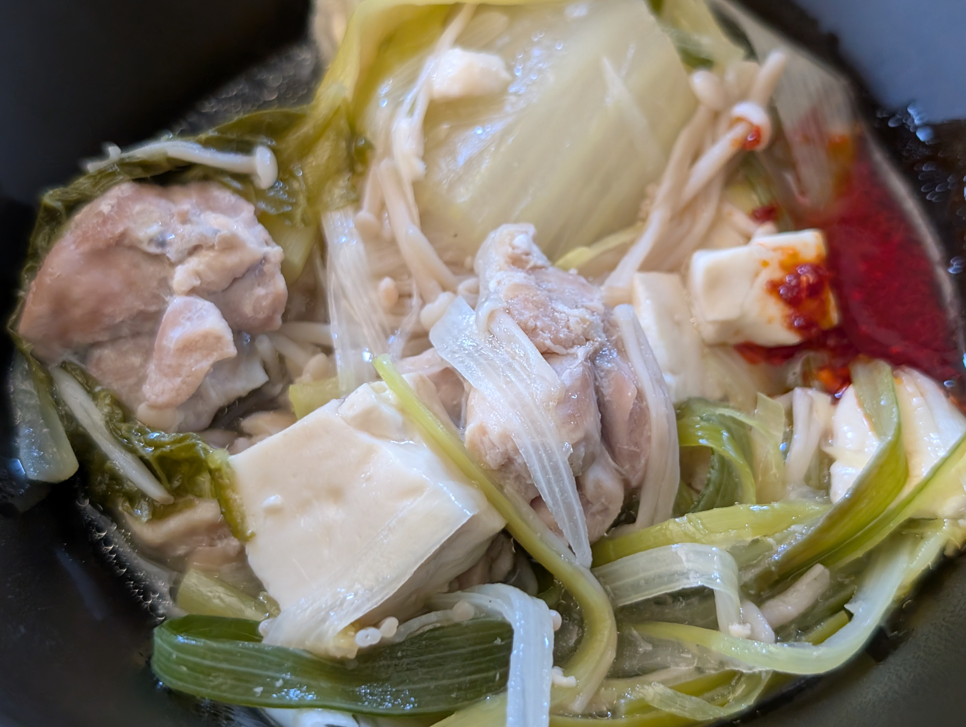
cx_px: 483
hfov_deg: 38.9
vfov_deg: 29.7
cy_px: 364
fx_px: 1369
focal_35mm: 49
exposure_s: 1/169
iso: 883
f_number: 1.68
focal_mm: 6.9
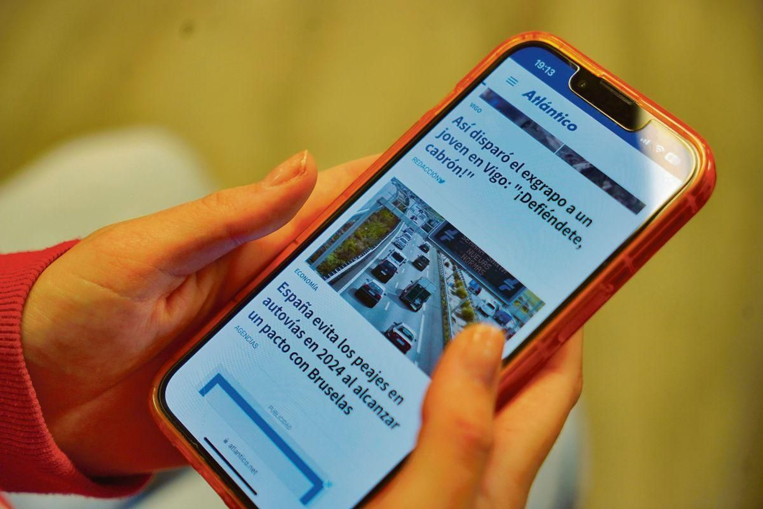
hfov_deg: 28.8
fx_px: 1484
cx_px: 382
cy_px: 254
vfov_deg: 19.5
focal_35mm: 70
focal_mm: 70
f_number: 4
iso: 500
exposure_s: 1/160
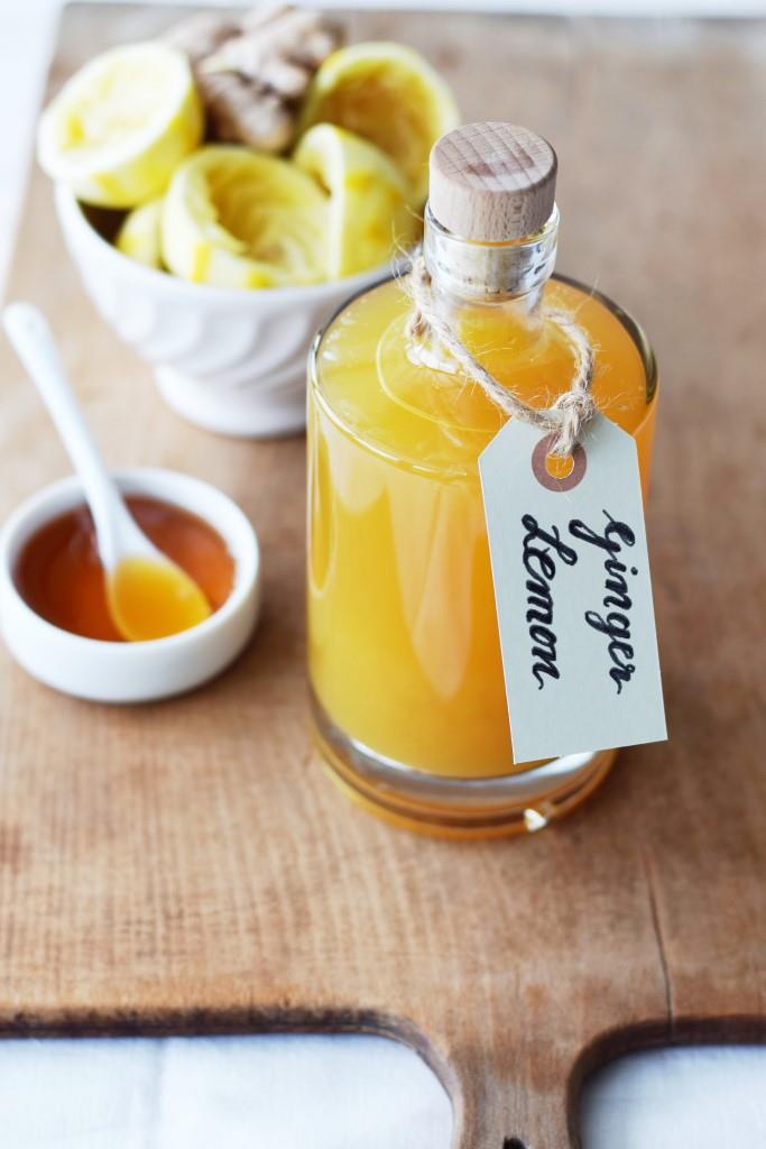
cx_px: 383
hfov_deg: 18.2
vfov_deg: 27.0
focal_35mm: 75
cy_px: 574
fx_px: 2393
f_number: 3.2
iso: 100
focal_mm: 50
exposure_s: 1/60
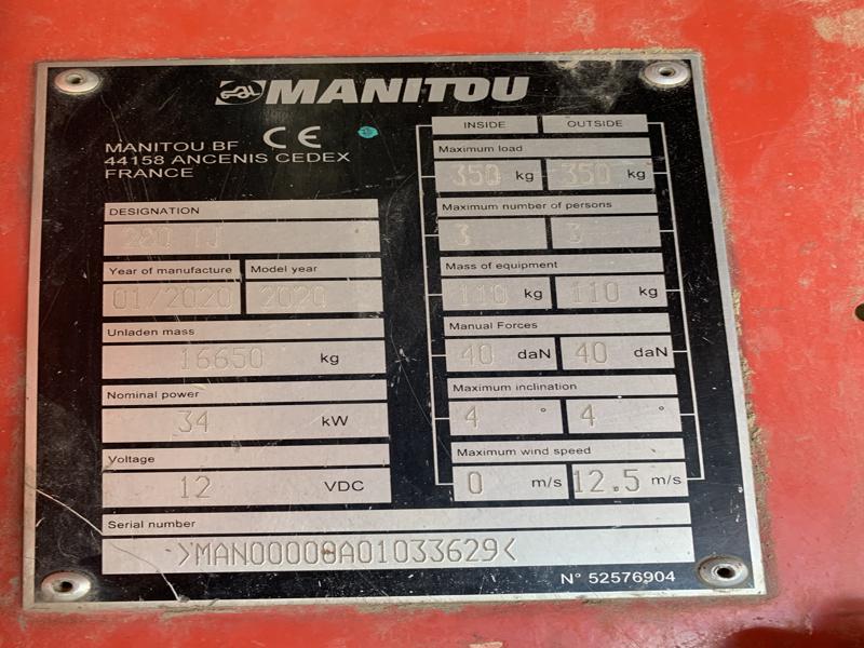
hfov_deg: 67.3
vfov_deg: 53.1
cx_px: 432
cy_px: 324
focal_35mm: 26
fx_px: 649
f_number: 1.8
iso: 100
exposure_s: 1/121
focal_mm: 4.25
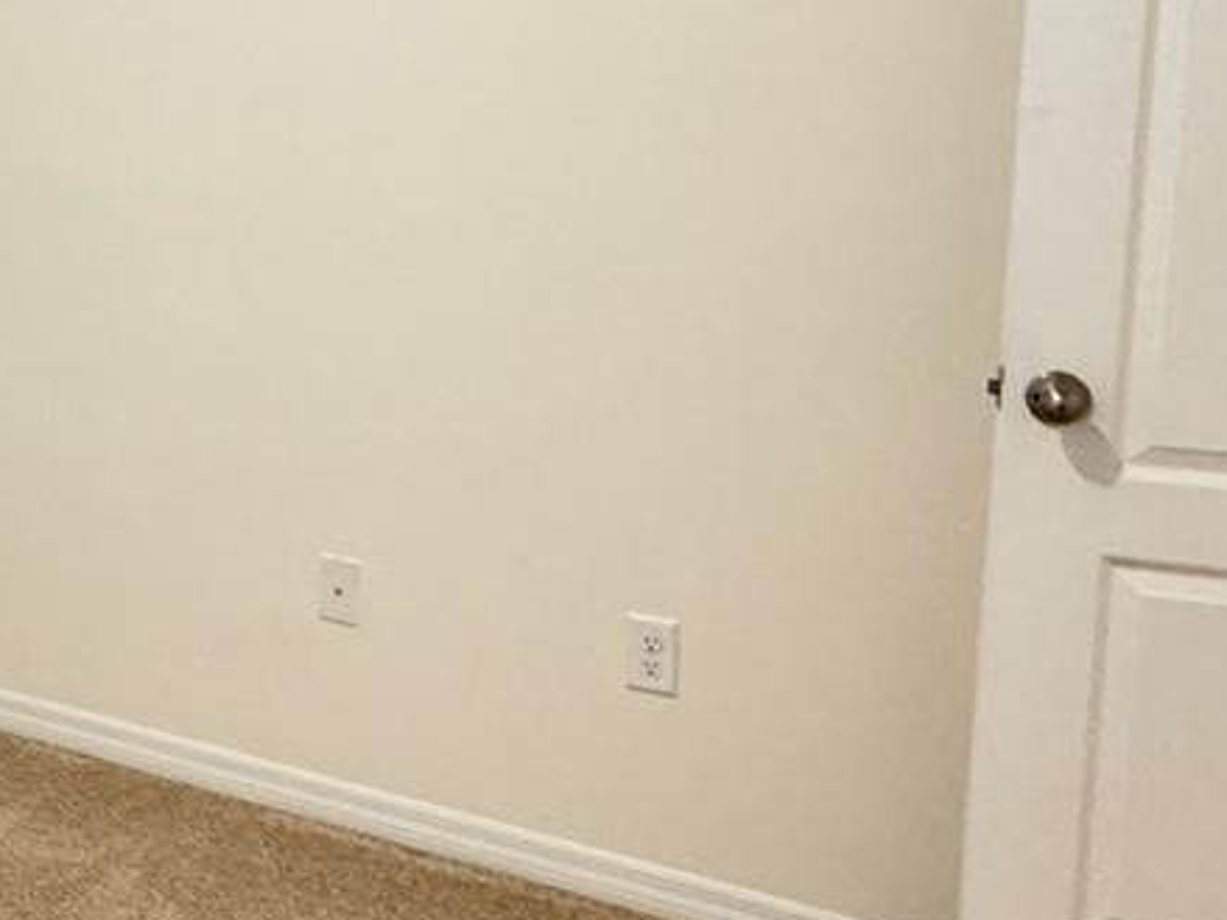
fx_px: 1807
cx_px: -120
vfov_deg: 28.2
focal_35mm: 51
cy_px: 243
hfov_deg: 32.9
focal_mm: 2.22
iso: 400
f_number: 2.2
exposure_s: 1/60
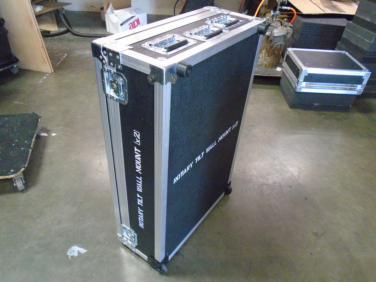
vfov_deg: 53.1
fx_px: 282
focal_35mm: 26
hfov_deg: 67.3
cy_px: 141
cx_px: 188
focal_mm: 4.6
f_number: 3.2
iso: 800
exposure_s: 1/40
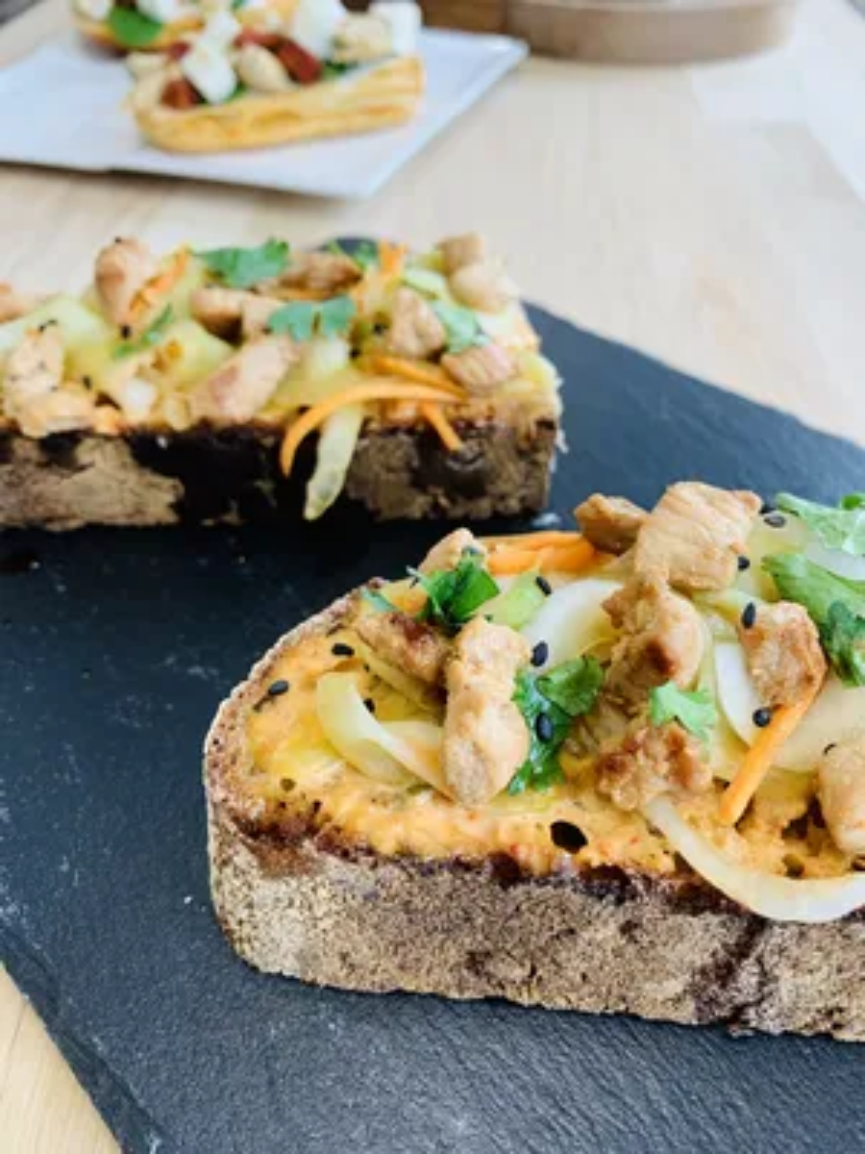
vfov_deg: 67.3
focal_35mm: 26
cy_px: 577
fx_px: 866
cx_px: 432
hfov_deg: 53.1
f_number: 1.8
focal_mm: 4.25
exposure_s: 1/100
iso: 50
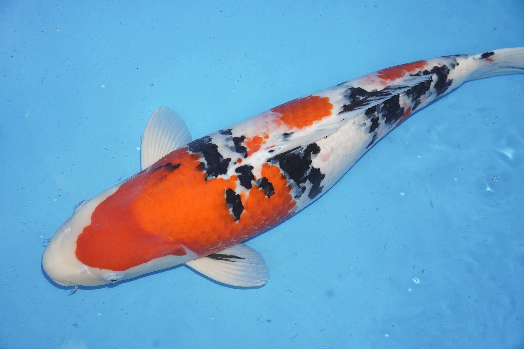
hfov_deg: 37.9
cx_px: 262
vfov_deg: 25.7
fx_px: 763
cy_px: 174
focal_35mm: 52
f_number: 4.5
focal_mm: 35
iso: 1600
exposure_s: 1/160
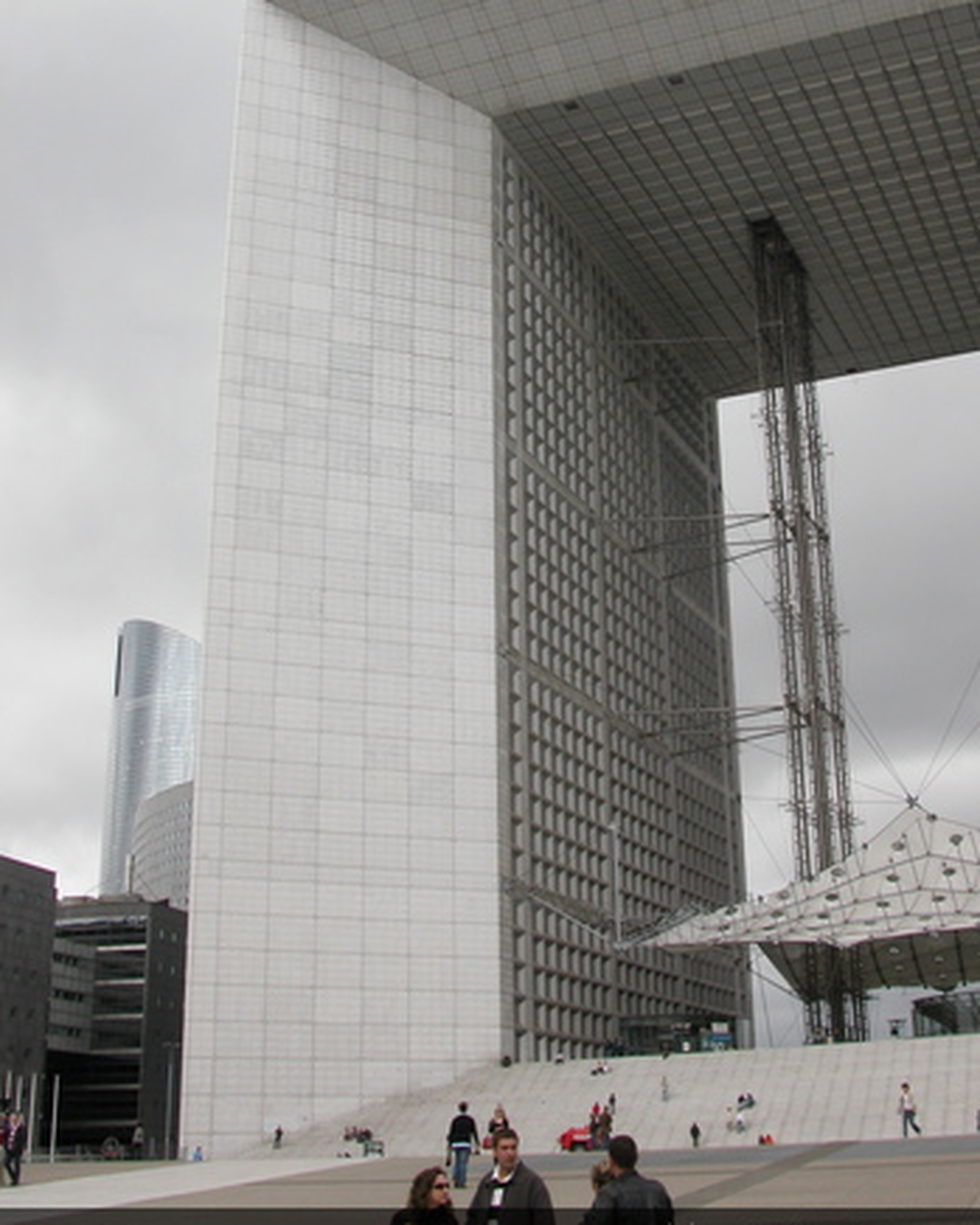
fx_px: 1703
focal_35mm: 47
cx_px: 578
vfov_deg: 39.2
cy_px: 430
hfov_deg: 32.0
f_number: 5.6
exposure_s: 1/285
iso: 100
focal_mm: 8.9
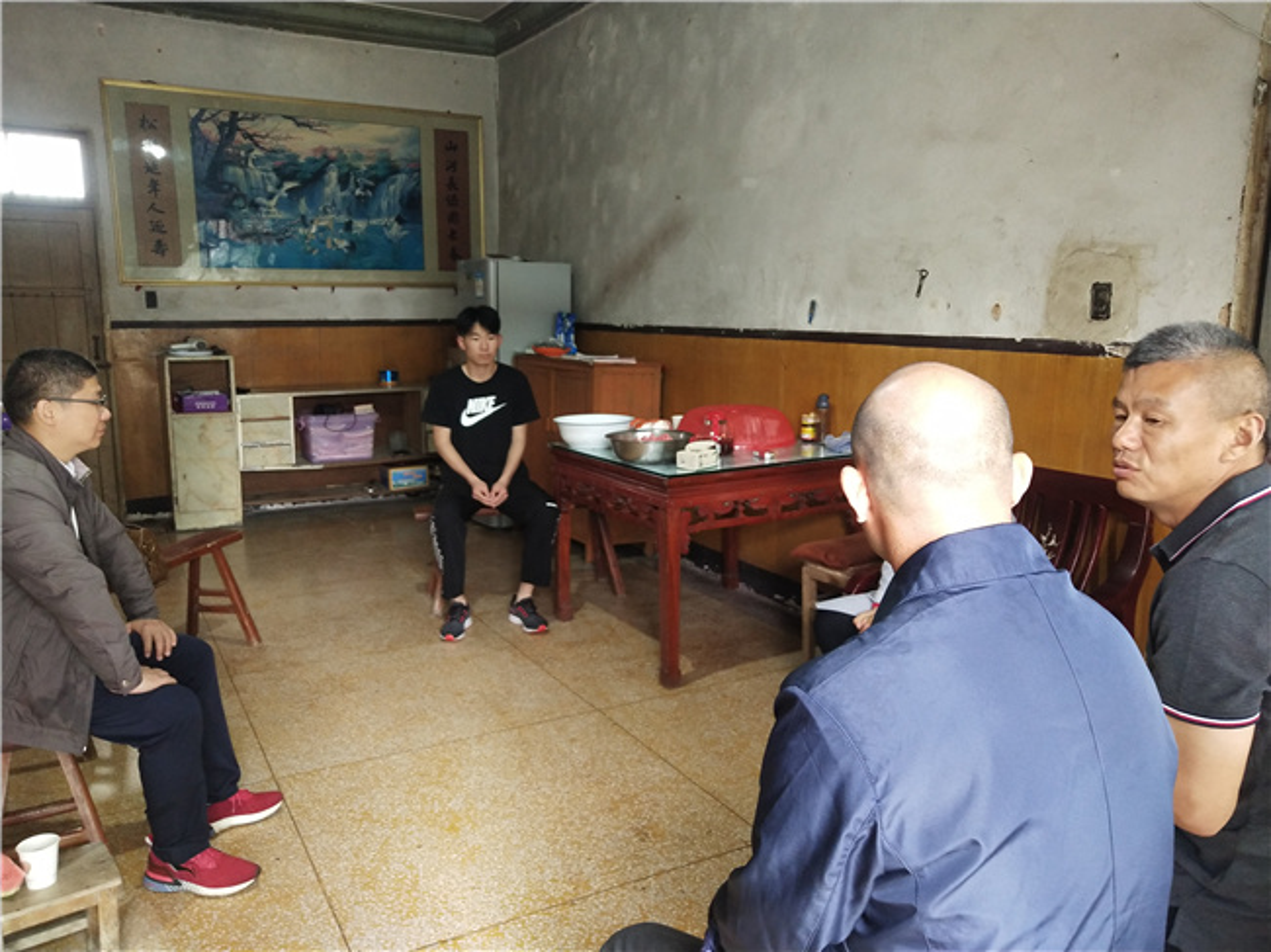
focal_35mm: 30
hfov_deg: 60.0
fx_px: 1101
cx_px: 636
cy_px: 476
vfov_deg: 46.8
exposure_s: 1/50
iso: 399
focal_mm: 3.95
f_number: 1.8
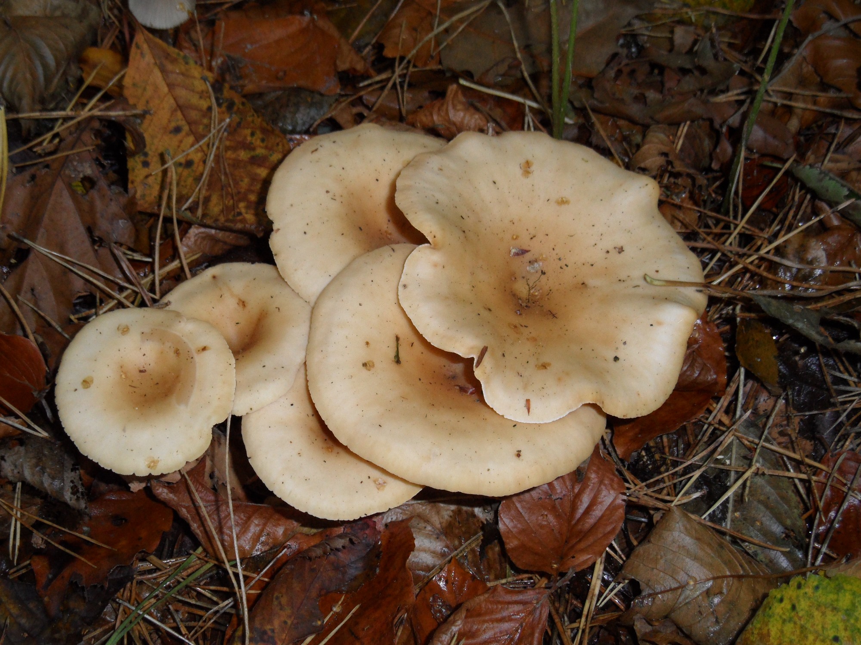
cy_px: 322
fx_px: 1244
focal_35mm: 50
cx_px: 430
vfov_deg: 29.1
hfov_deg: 38.2
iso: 200
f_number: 3.8
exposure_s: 1/45
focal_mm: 8.2
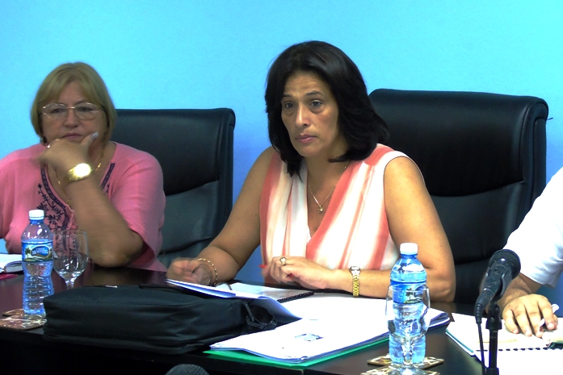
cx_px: 360
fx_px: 1799
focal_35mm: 115
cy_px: 134
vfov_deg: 11.9
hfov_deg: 17.8
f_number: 4.1
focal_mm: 15
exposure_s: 1/6
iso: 400
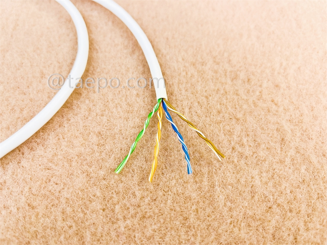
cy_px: 122
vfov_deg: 53.1
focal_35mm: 26
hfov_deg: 67.3
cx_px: 164
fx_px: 246
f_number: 1.6
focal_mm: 5.1
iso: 50
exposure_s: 1/199
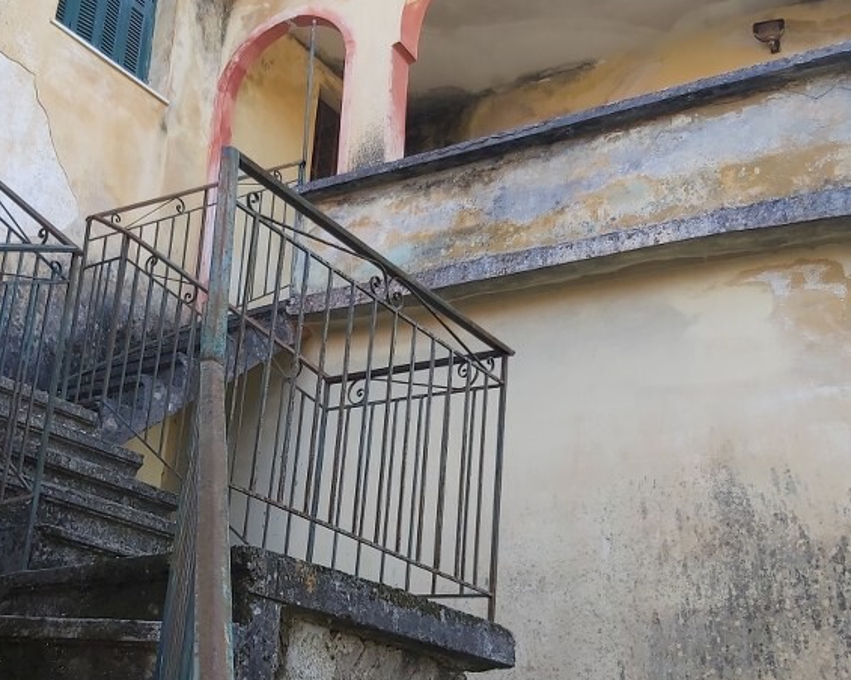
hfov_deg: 39.9
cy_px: 378
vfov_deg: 32.7
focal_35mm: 46
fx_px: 1159
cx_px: 297
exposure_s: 1/256
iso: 64
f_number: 1.7
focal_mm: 3.92
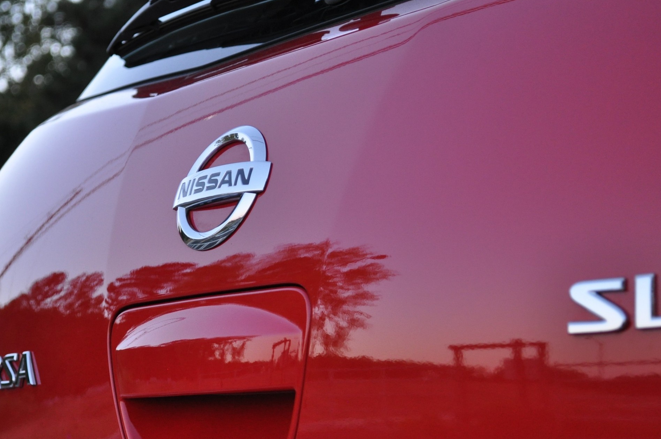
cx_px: 335
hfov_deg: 24.5
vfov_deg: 16.4
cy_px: 287
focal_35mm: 83
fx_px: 1522
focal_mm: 42
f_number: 5.3
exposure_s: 1/50
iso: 800
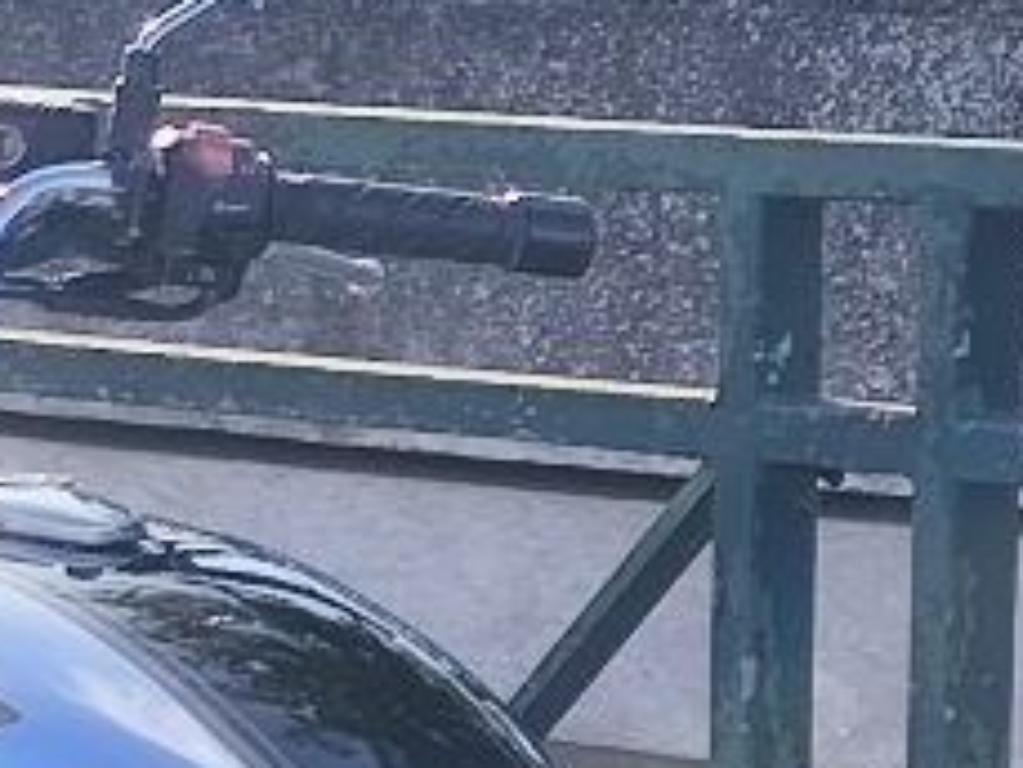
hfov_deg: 12.8
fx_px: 4524
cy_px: 1360
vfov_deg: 9.3
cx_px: 867
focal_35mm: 153
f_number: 1.65
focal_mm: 6.18
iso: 50
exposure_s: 1/797
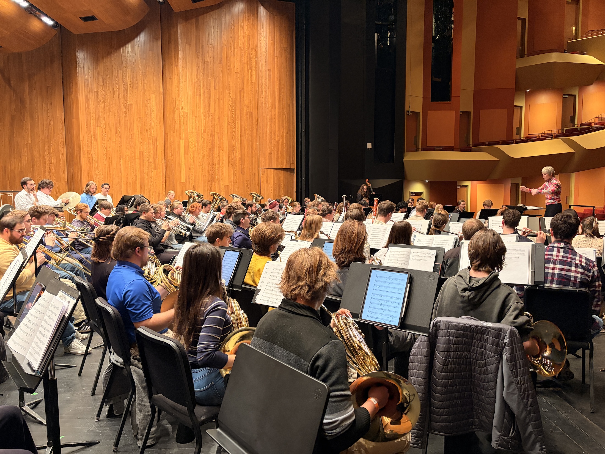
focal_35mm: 26
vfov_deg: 53.1
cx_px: 302
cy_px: 227
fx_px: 454
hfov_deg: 67.3
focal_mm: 5.96
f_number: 1.6
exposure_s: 1/60
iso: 400
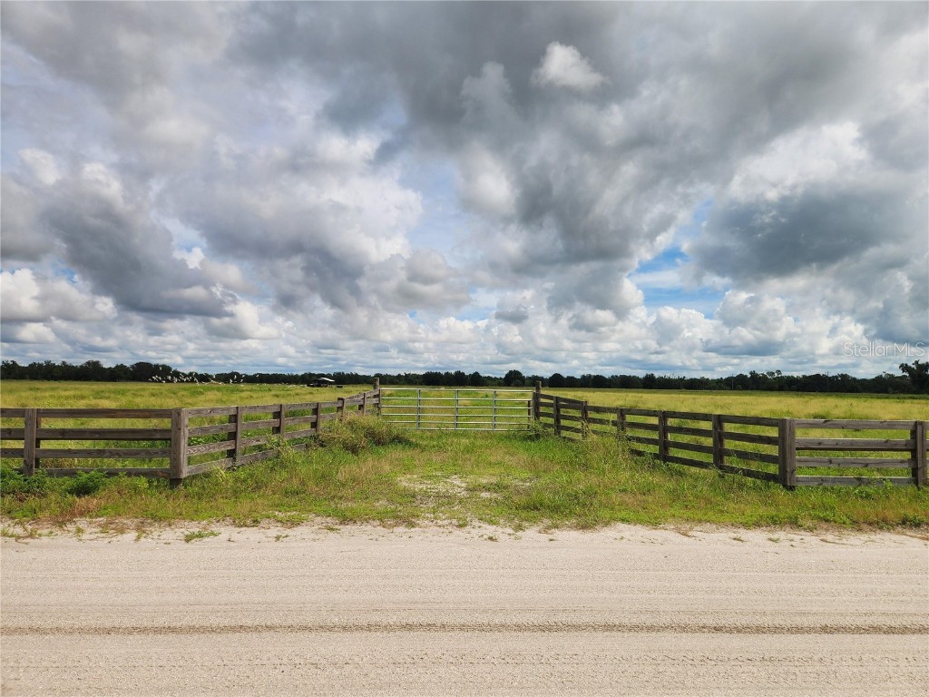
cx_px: 464
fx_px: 617
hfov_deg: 73.9
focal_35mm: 23
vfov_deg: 58.9
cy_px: 348
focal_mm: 5.4
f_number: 1.8
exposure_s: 1/3143
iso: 20
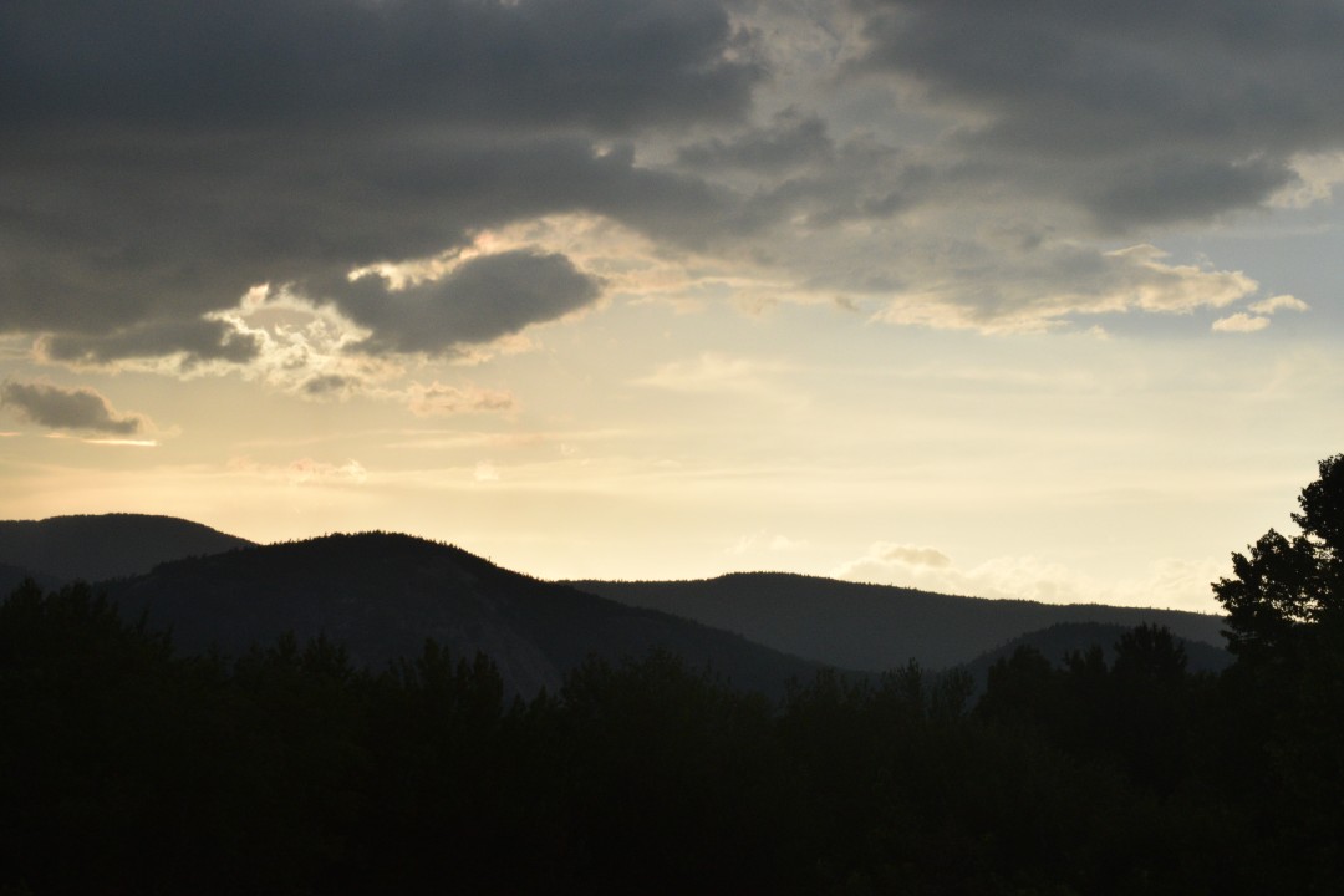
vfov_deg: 16.6
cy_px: 448
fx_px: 3080
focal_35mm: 82
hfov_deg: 24.6
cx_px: 672
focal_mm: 55
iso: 1600
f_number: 18
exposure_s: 1/1000
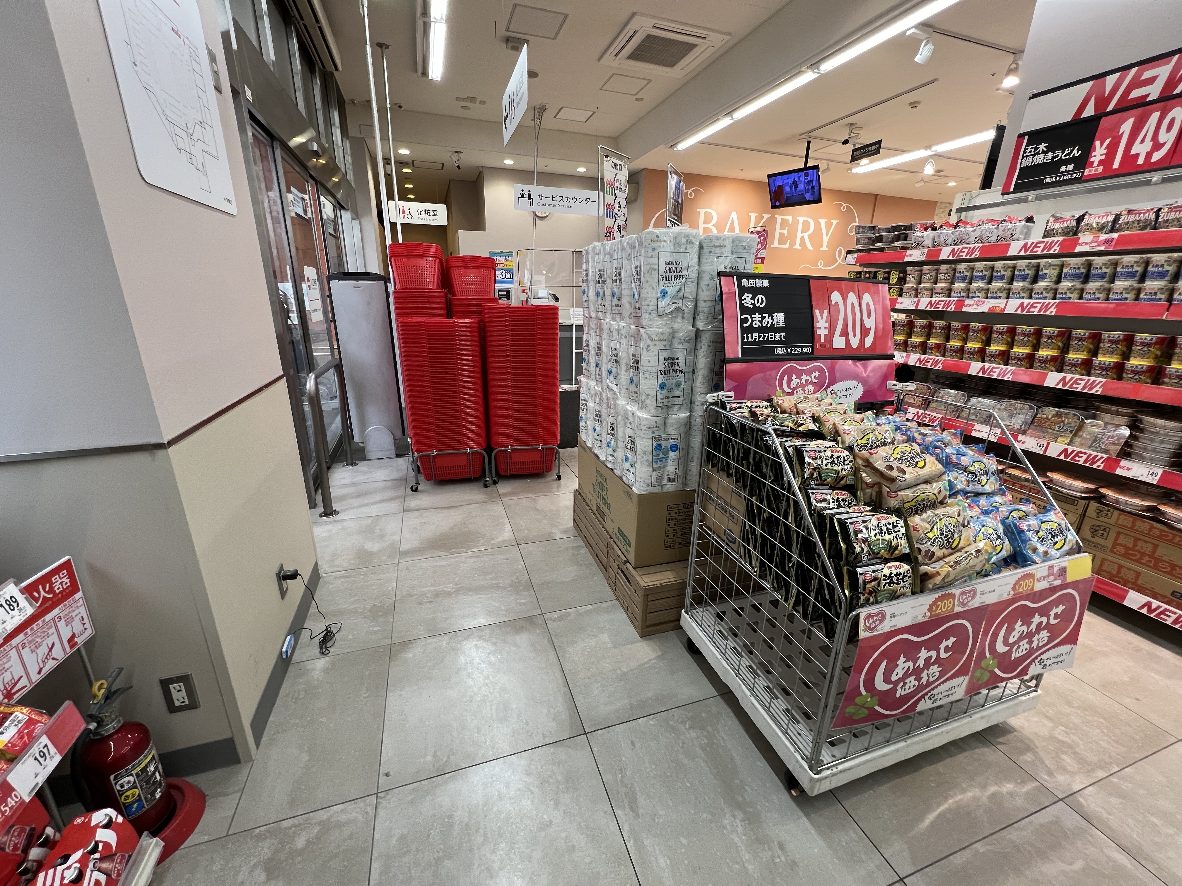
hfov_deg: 106.2
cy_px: 443
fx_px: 444
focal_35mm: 13
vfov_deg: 89.9
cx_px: 591
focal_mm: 1.57
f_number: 1.8
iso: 200
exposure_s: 1/100
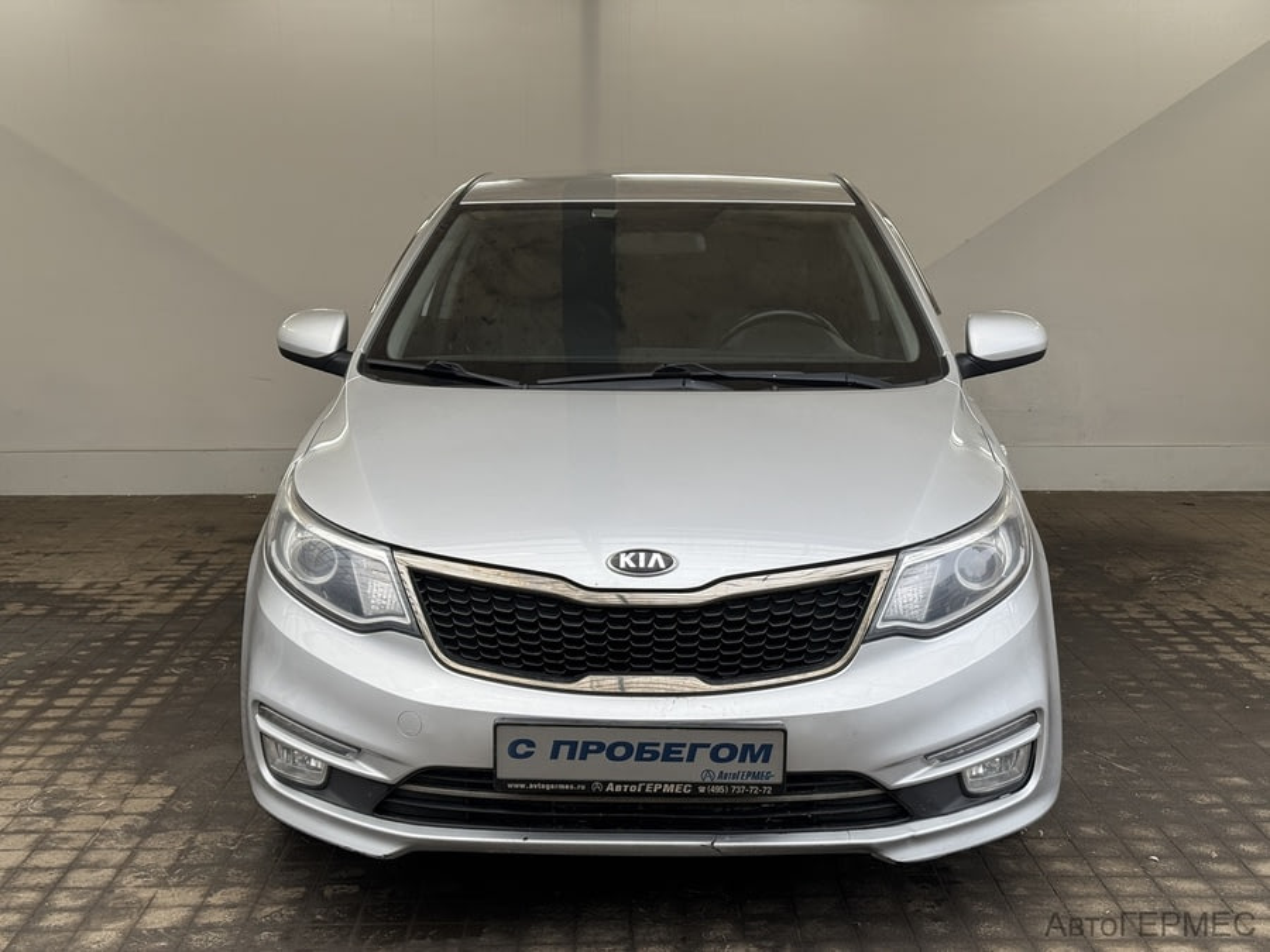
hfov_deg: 39.7
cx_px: 635
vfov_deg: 30.3
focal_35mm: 48
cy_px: 476
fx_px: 1761
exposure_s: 1/588
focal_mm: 6.76
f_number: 1.78
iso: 64
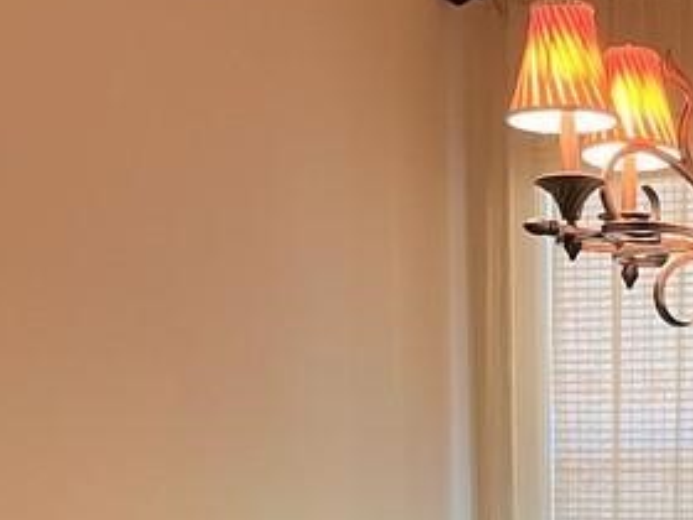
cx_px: 740
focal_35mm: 95
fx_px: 1902
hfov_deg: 19.8
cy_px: 763
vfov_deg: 14.6
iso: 250
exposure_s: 1/60
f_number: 1.6
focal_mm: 5.1
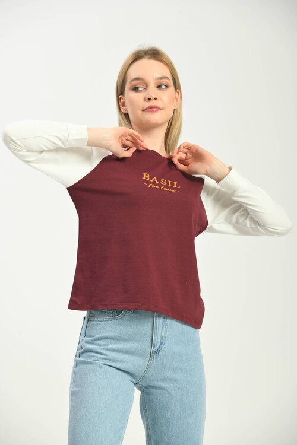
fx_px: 1670
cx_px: 148
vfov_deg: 15.2
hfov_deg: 10.2
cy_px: 222
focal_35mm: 135
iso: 100
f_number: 6.3
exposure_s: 1/160
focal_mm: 135
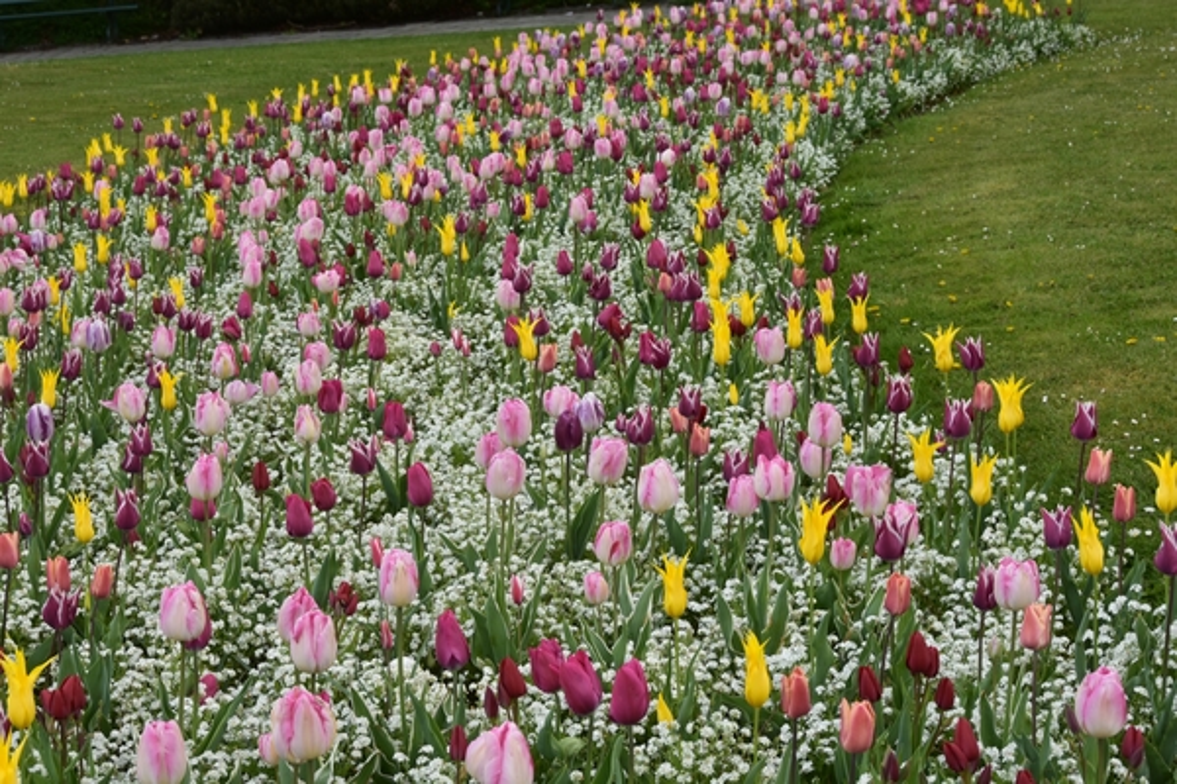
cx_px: 588
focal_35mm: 82
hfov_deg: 24.6
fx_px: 2697
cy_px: 392
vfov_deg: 16.6
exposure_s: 1/100
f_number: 11
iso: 200
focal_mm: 55
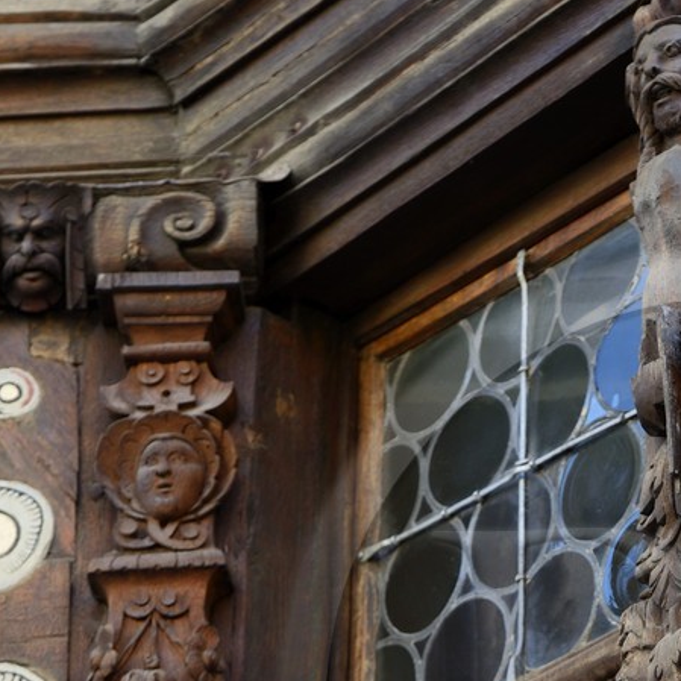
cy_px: 717
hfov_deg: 5.5
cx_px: 743
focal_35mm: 318
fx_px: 7078
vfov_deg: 5.5
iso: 200
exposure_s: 1/250
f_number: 4
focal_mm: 105
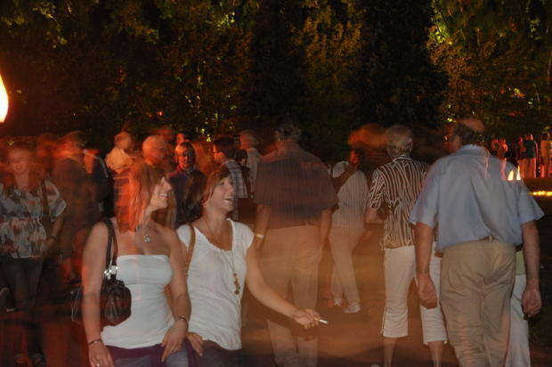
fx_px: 1562
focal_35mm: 102
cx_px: 276
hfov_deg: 20.0
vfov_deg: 13.4
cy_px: 184
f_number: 5.6
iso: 800
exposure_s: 1
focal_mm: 68
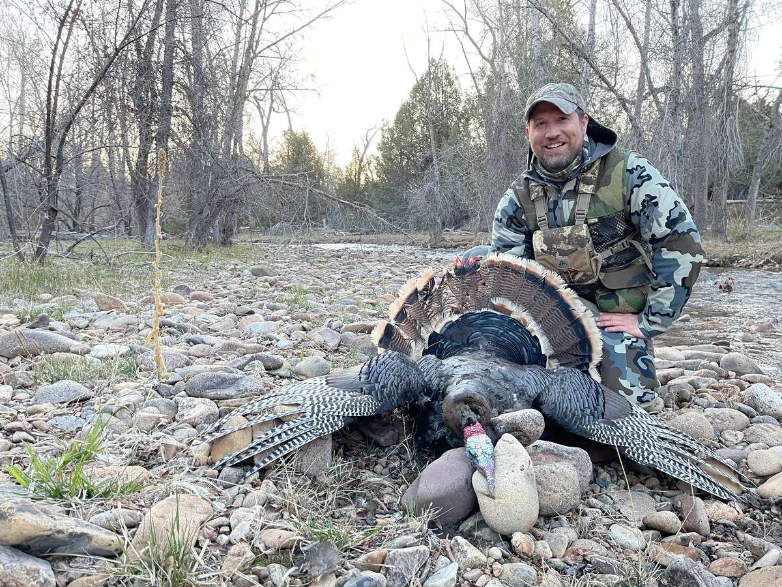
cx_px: 391
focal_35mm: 26
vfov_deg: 53.1
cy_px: 294
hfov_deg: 67.3
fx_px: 587
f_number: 1.6
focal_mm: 5.1
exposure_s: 1/80
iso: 125
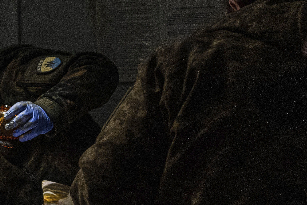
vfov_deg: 12.1
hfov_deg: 16.5
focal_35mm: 113
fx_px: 963
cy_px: 124
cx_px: -156
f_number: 2.8
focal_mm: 24
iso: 2500
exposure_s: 1/1250
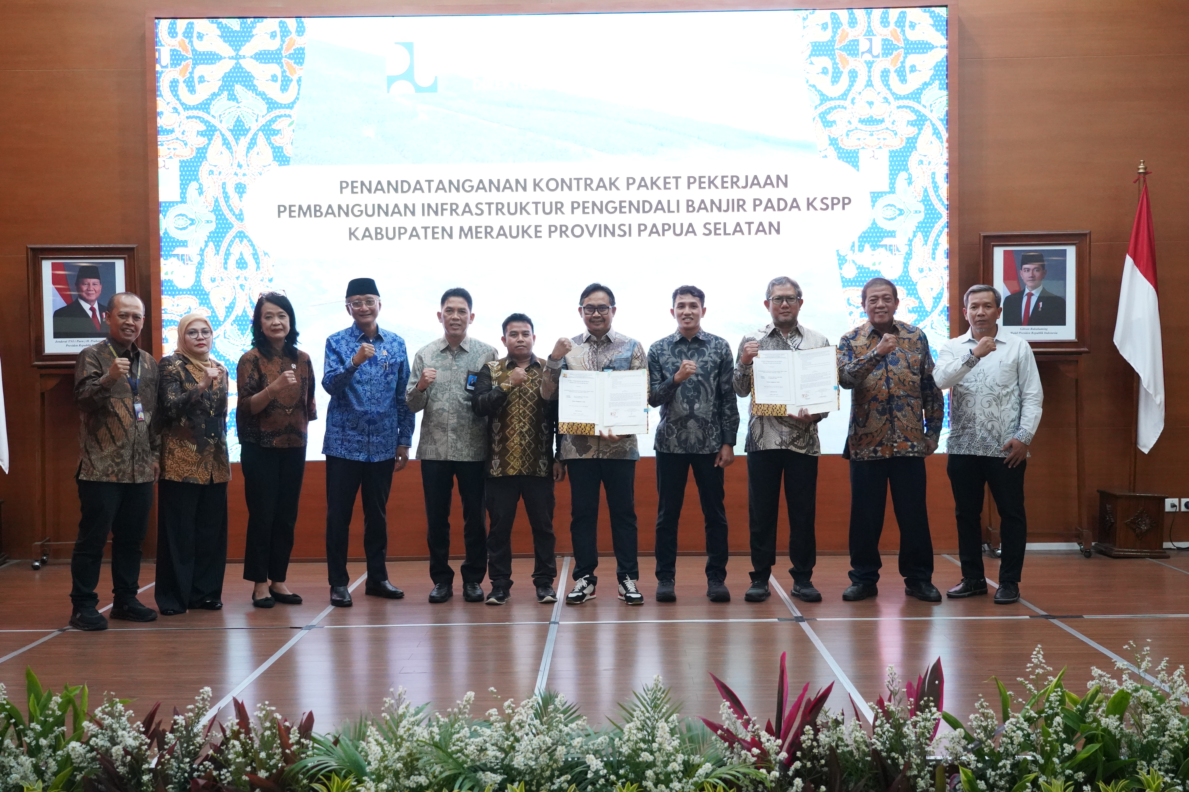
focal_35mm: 40
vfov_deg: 33.4
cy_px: 396
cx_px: 594
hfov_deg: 48.5
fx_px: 1321
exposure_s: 1/160
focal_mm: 40
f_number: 4
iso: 10000
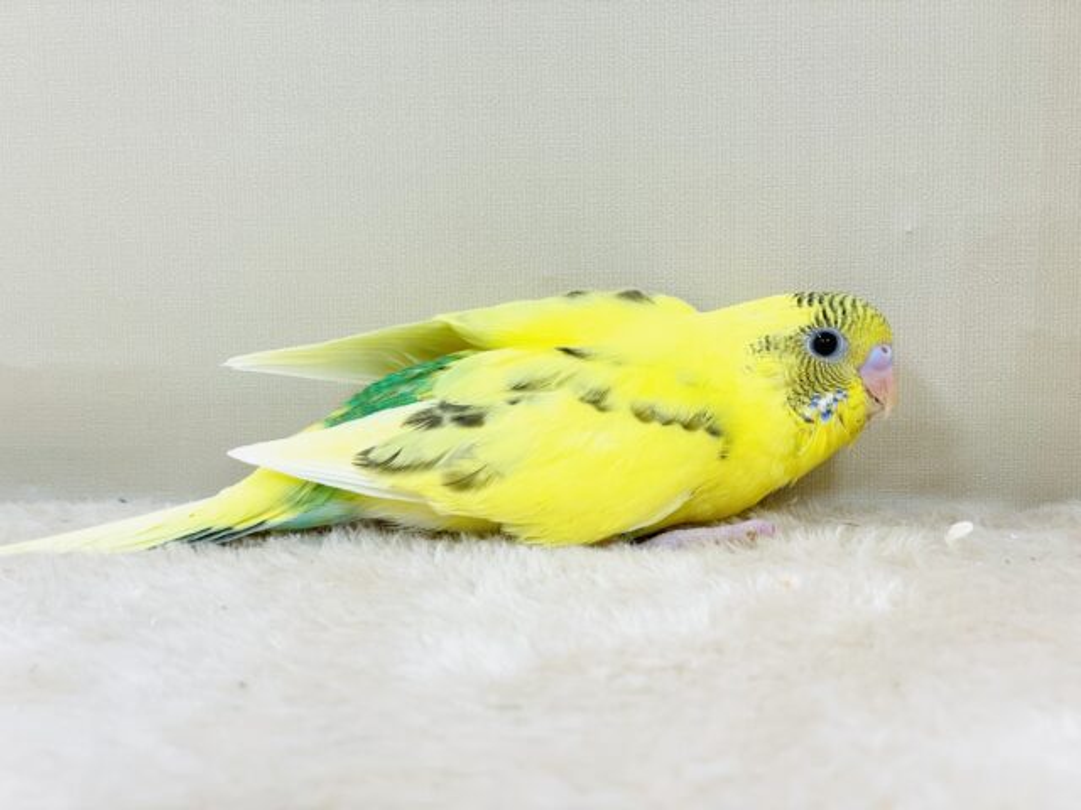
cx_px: 540
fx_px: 1624
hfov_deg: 36.8
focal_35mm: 52
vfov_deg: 28.0
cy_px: 405
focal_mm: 6
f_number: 2
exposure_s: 1/116
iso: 125
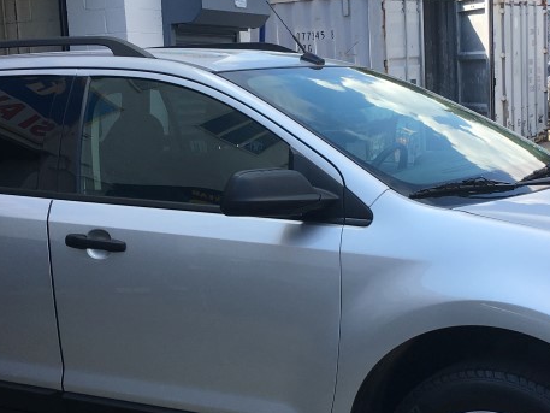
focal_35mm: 65
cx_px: 297
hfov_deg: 29.8
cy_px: 247
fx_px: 1033
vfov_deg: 22.6
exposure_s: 1/680
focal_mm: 4.15
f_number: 2.2
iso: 25
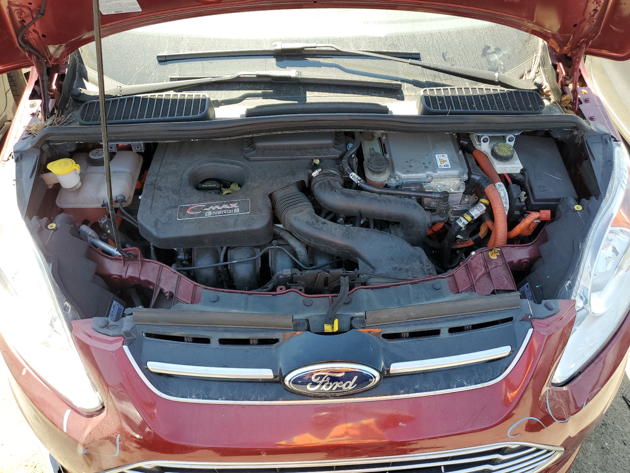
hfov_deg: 67.3
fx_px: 473
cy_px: 236
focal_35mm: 26
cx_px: 315
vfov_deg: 53.1
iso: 50
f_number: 1.5
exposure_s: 1/417
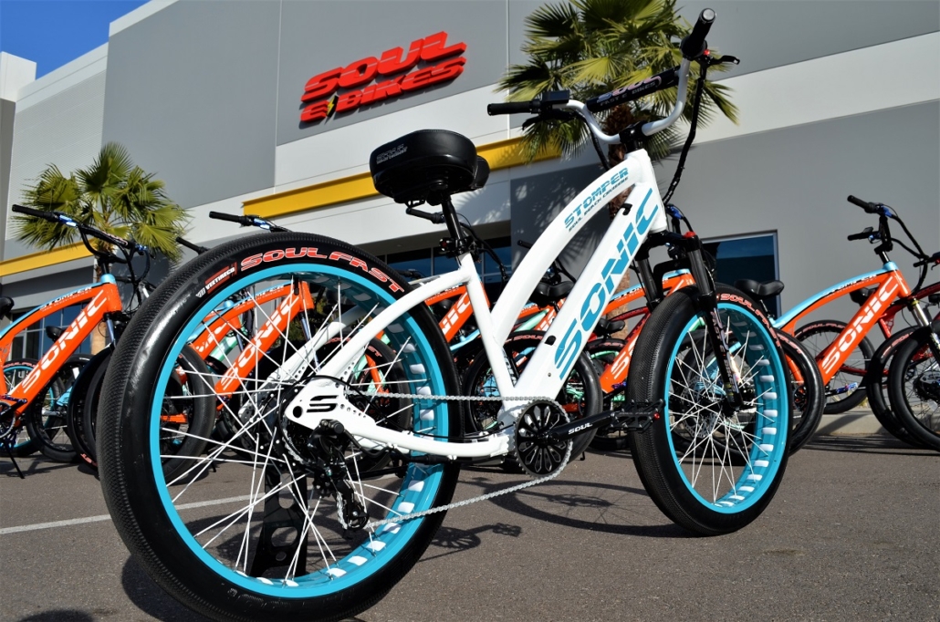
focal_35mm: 30
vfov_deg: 43.4
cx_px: 470
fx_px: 782
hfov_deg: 62.0
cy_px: 311
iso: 100
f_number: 8
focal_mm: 20
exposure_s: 1/250
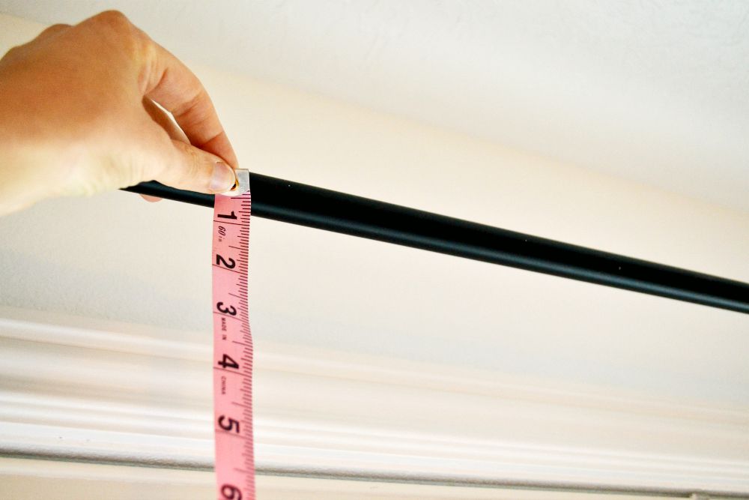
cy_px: 250
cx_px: 374
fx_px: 749
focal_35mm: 36
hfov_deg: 53.1
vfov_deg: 36.9
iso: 800
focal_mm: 24
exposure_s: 1/125
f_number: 4.5
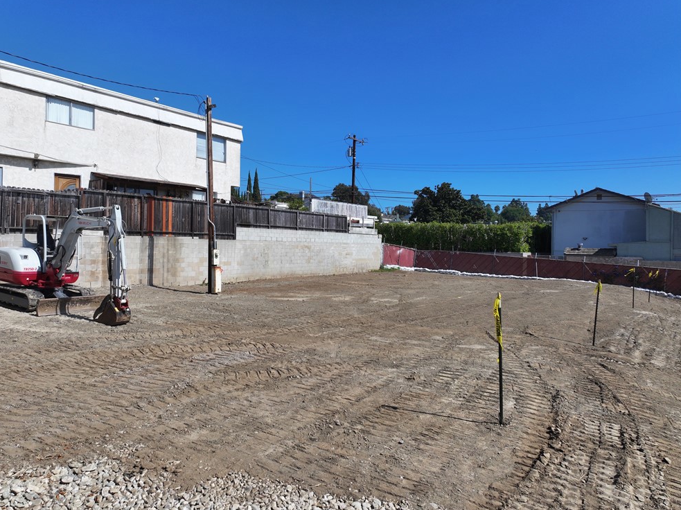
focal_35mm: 25
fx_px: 492
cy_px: 248
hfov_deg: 69.4
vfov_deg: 54.8
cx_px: 330
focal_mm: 12.29
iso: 100
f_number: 2.8
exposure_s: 1/2500
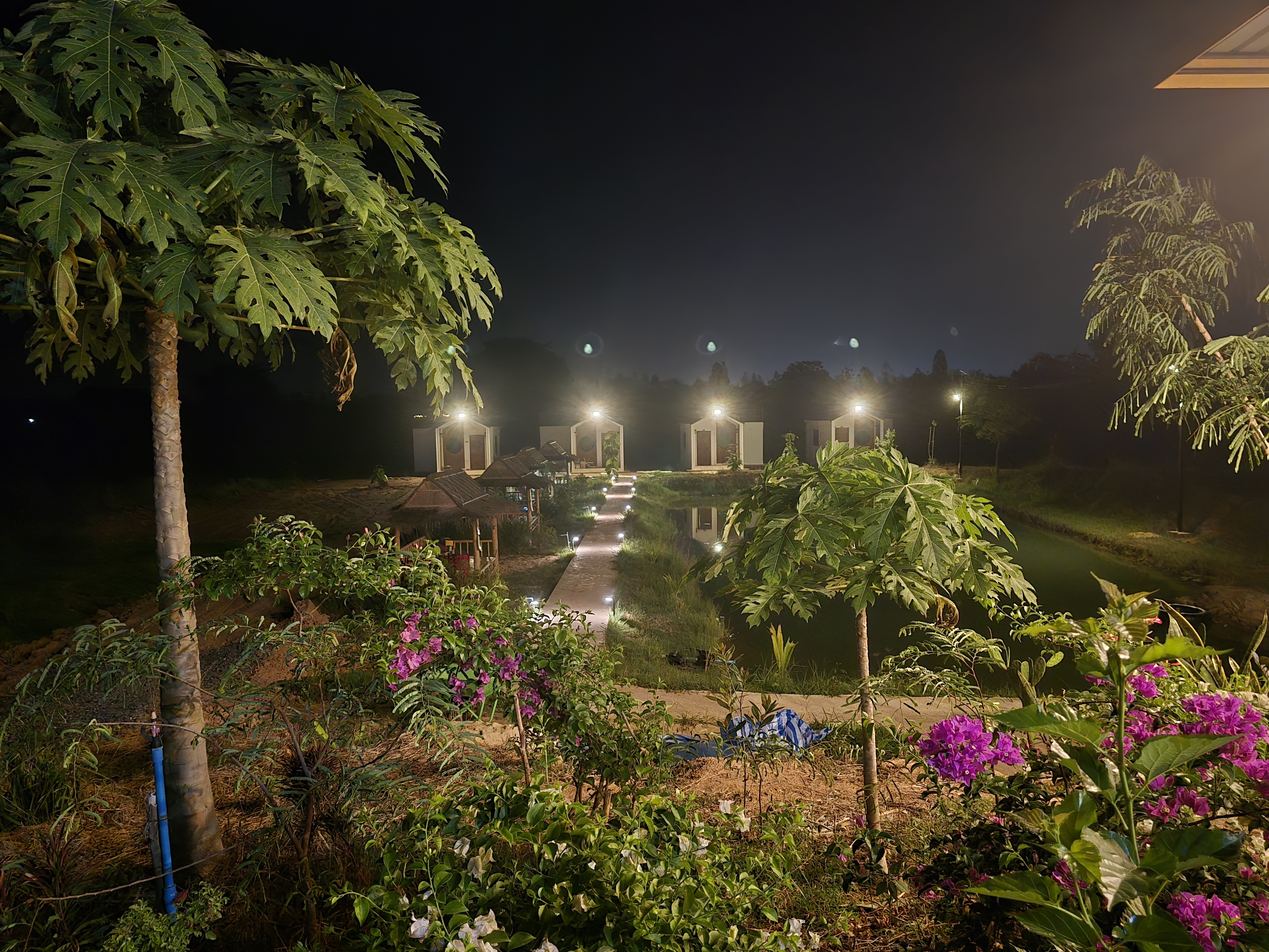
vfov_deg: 58.9
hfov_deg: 73.9
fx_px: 843
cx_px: 634
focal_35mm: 23
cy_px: 476
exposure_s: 1/17
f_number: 1.7
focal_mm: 6.3
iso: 3200
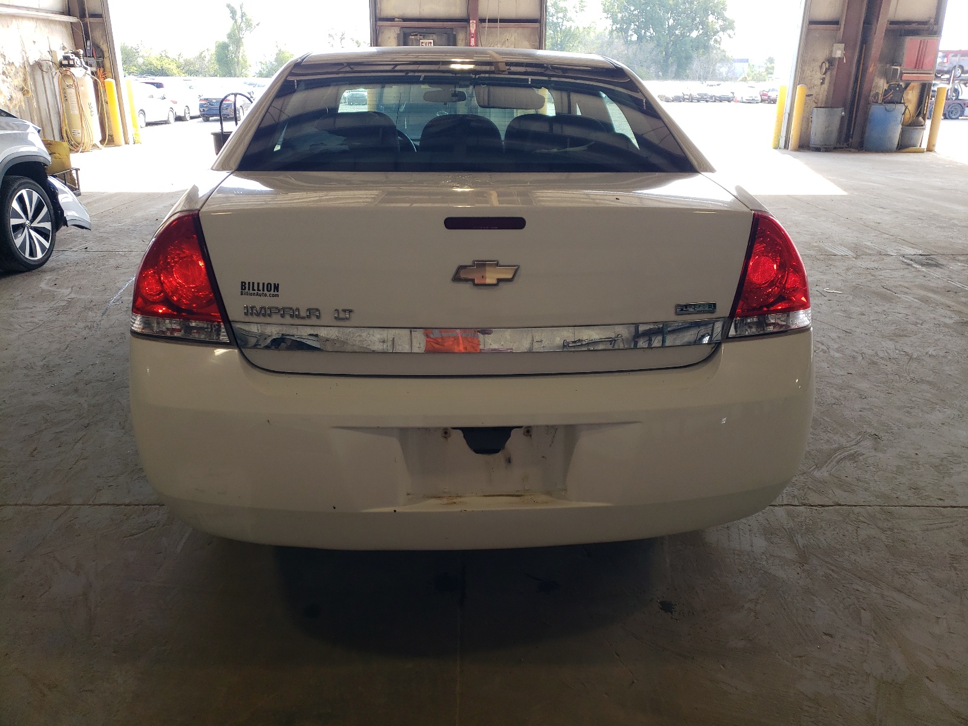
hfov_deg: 67.3
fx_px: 727
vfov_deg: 53.1
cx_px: 484
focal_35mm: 26
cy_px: 363
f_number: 1.5
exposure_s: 1/213
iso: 50
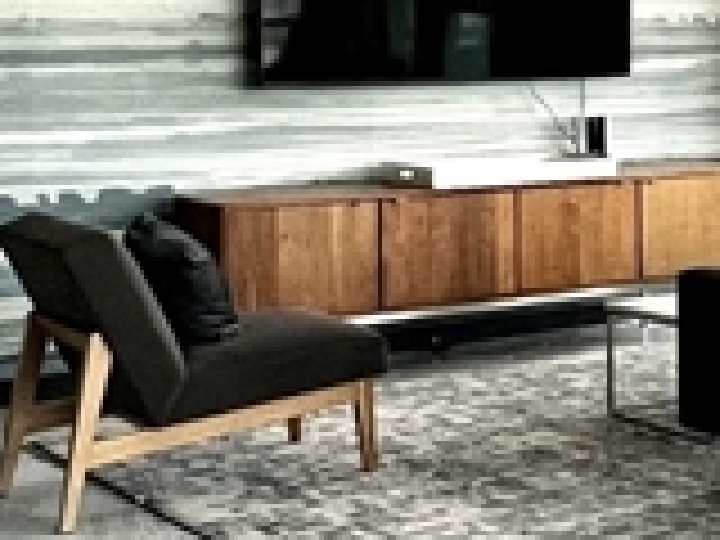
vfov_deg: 17.6
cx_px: 1318
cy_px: 94
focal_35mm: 83
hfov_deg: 18.3
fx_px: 1726
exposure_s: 1/120
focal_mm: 1.57
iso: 160
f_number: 1.8
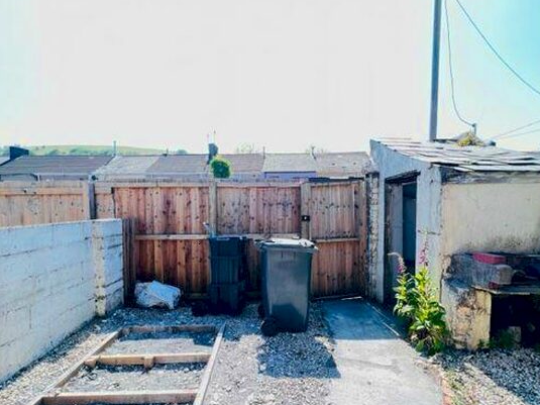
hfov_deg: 91.0
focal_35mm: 17
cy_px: 222
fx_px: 265
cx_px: 272
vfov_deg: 74.5
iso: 32
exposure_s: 1/207
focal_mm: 1.57
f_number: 1.8
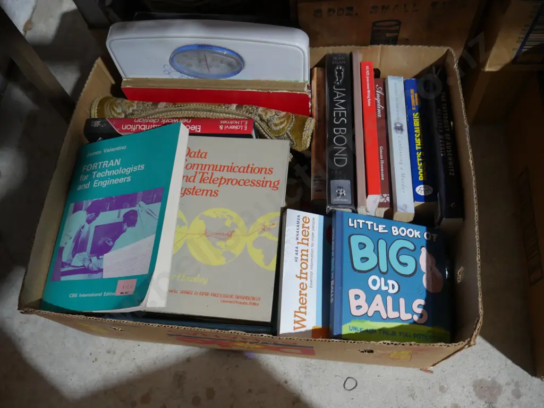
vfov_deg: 49.8
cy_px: 204
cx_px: 272
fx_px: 440
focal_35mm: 28
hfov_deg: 63.4
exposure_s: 1/60
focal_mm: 14
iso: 800
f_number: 3.5
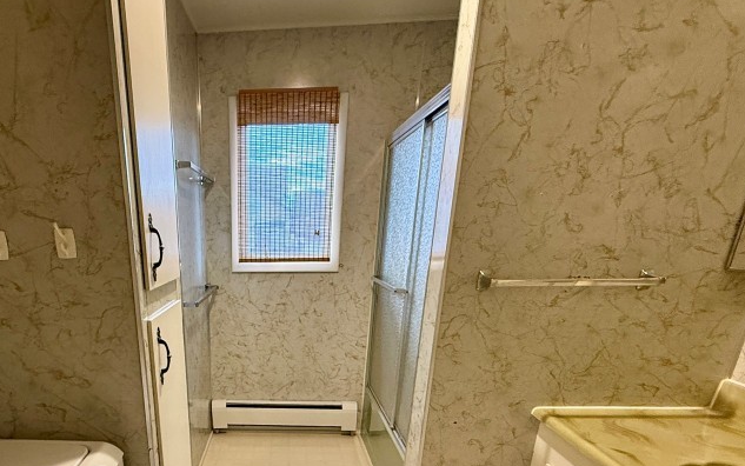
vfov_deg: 46.0
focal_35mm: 24
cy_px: 422
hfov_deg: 72.4
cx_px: 245
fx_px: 487
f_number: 2.2
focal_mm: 2.22
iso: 320
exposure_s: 1/60
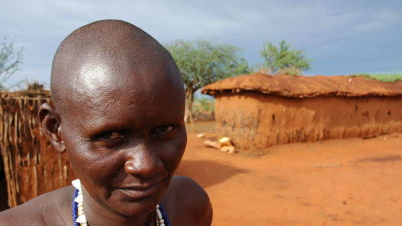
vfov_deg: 31.0
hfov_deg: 52.8
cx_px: 207
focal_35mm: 38
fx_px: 405
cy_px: 142
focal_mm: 22
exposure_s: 1/200
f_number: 7.1
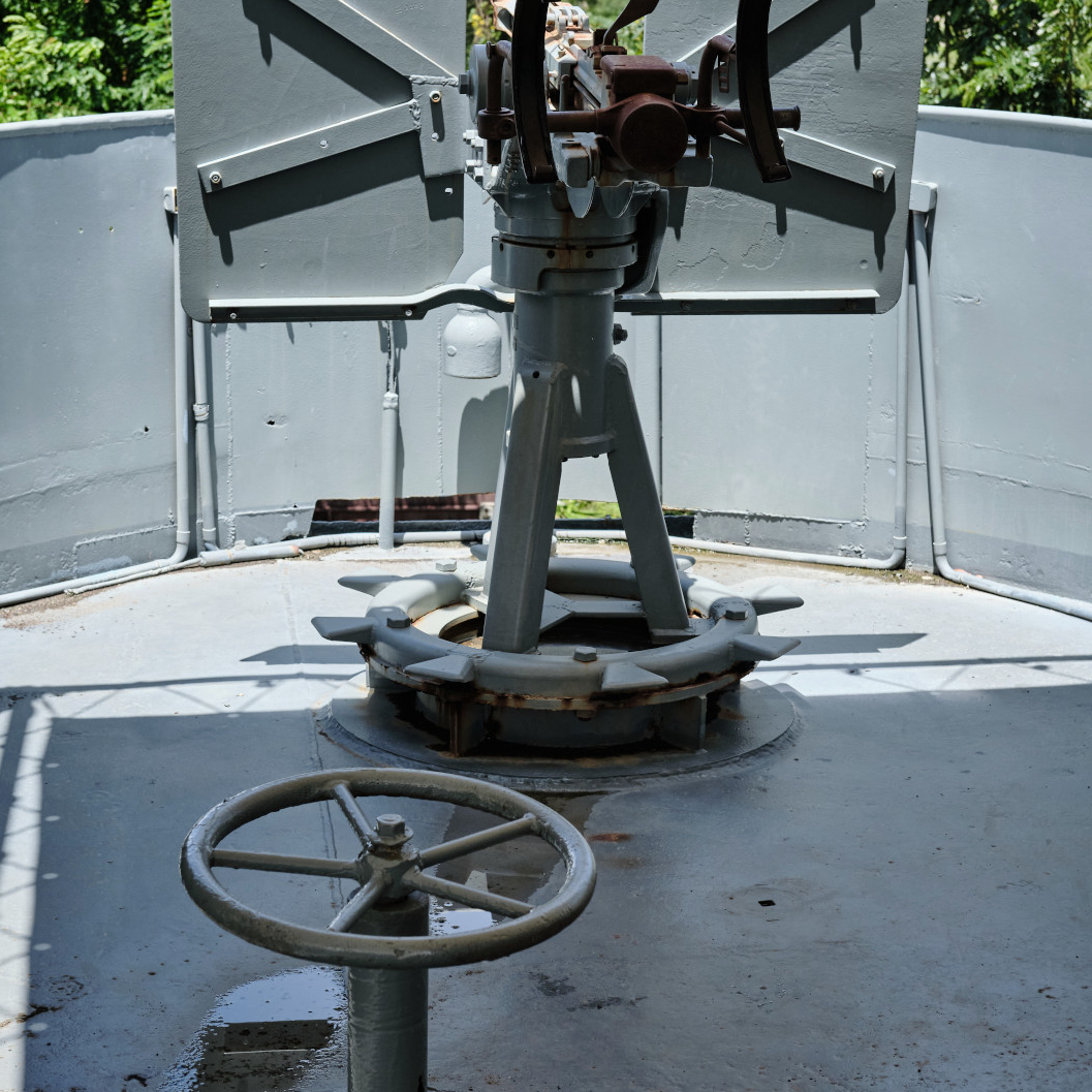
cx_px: 551
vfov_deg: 25.0
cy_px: 625
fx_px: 2463
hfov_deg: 25.0
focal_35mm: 69
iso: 400
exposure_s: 1/800
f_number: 5.6
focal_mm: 35
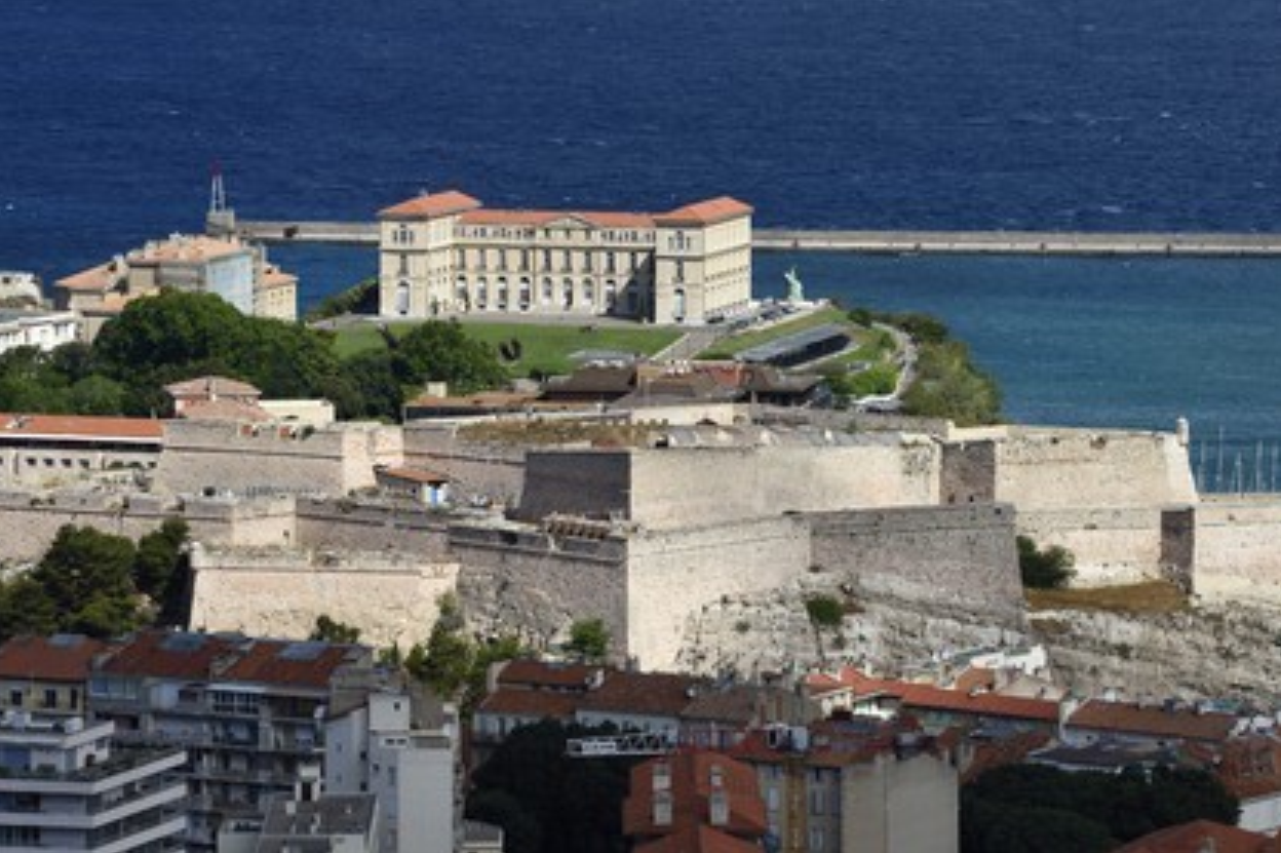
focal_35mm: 202
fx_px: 7185
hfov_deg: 10.2
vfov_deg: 6.8
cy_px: 428
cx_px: 640
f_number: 10
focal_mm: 200
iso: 200
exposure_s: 1/500
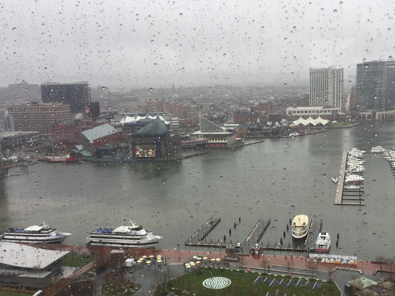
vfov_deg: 34.2
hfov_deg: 44.5
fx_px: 479
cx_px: 238
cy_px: 182
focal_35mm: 42
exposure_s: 1/124
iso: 32
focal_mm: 4.15
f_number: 2.2
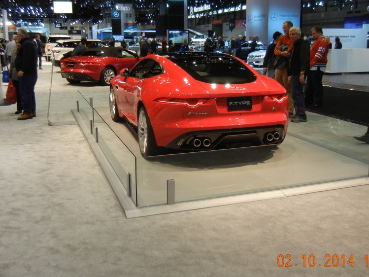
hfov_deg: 45.8
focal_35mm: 41
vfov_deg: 35.0
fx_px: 437
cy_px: 111
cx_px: 180
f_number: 3.5
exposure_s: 1/56.4
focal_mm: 5.4
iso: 180
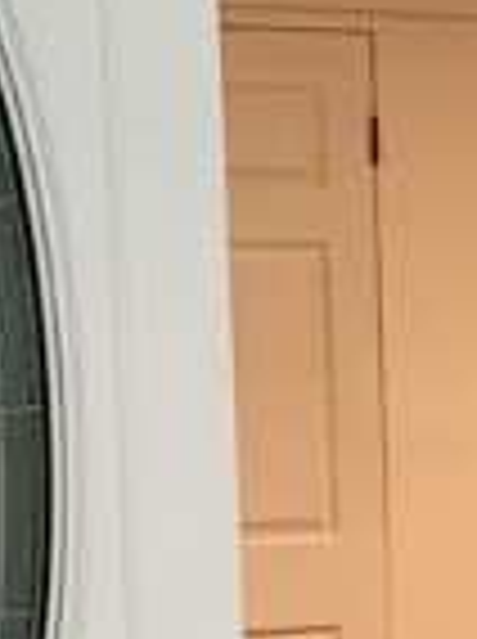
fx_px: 2598
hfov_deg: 9.5
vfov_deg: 13.8
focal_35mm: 141
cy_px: 621
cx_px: 1098
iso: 160
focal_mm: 4.25
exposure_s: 1/60
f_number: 1.8
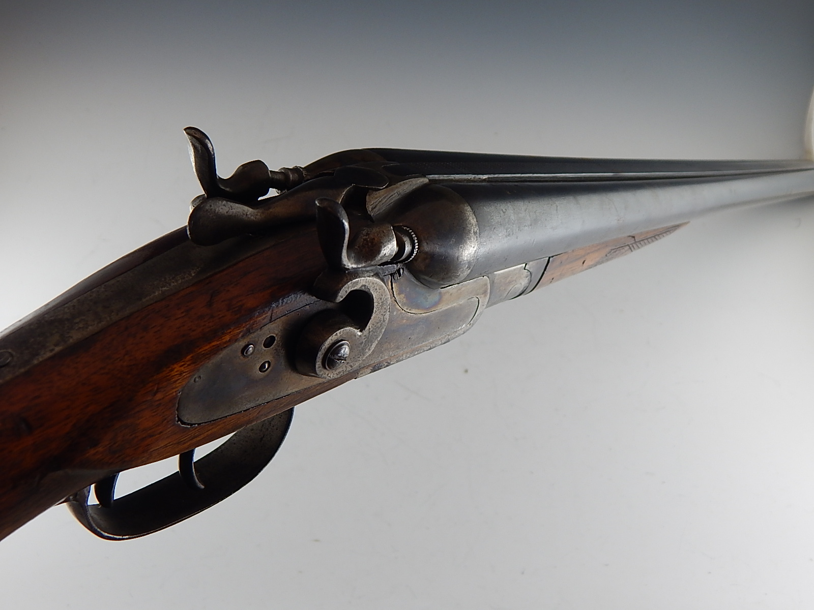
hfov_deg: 54.0
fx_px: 800
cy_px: 305
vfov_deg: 41.8
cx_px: 407
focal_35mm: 34
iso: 125
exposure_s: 1/80
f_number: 3.3
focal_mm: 6.1
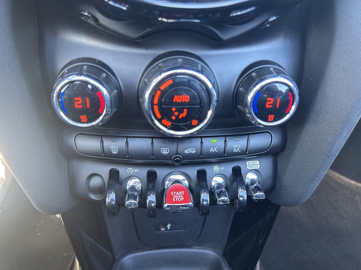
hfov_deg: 67.3
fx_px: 271
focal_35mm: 26
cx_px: 180
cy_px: 135
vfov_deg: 53.1
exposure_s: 1/60
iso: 160
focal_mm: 5.7
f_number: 1.5
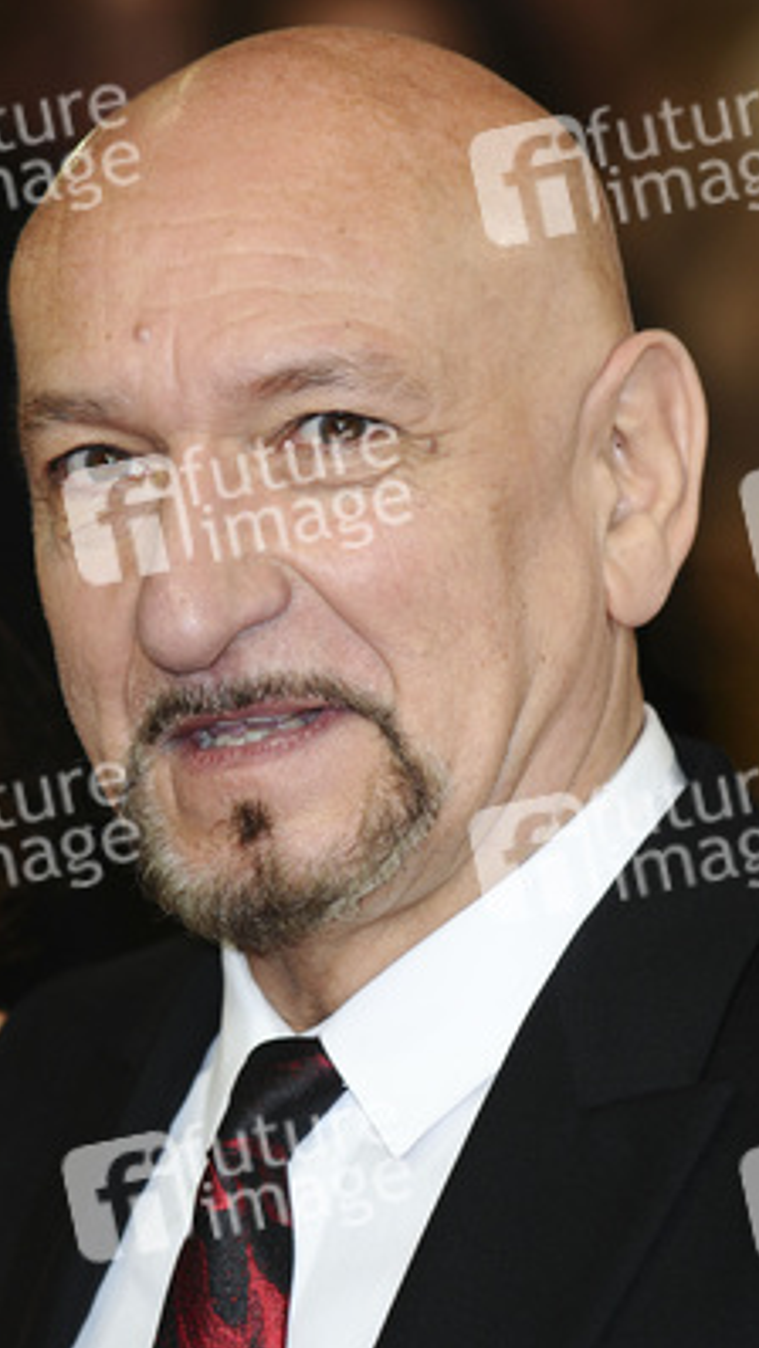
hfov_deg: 3.8
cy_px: 674
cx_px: 337
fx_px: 11301
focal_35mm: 316
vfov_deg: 6.8
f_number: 4.5
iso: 320
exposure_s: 1/250
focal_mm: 200
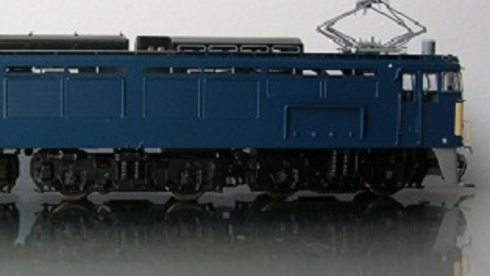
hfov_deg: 34.2
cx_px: 126
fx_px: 780
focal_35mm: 60
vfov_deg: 20.1
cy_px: 111
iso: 50
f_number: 2.8
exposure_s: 1/42.1
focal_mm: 5.8
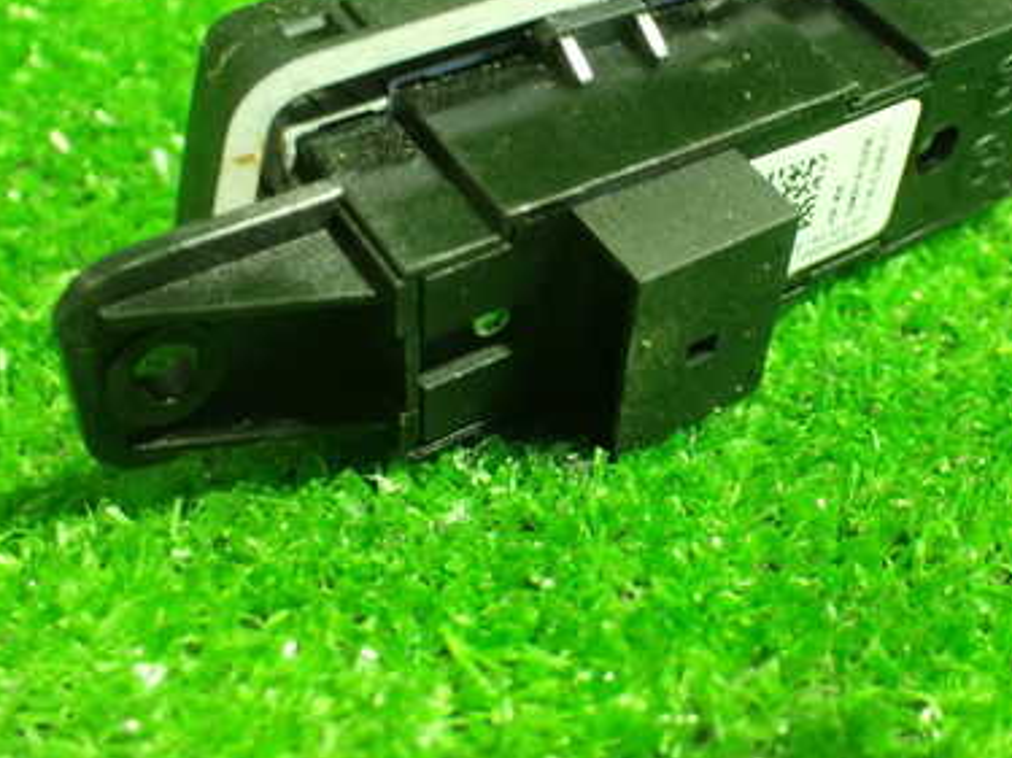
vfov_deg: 29.9
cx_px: 696
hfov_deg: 39.1
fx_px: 1403
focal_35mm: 48
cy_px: 221
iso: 1000
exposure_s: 1/30
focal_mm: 5.4
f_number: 2.3
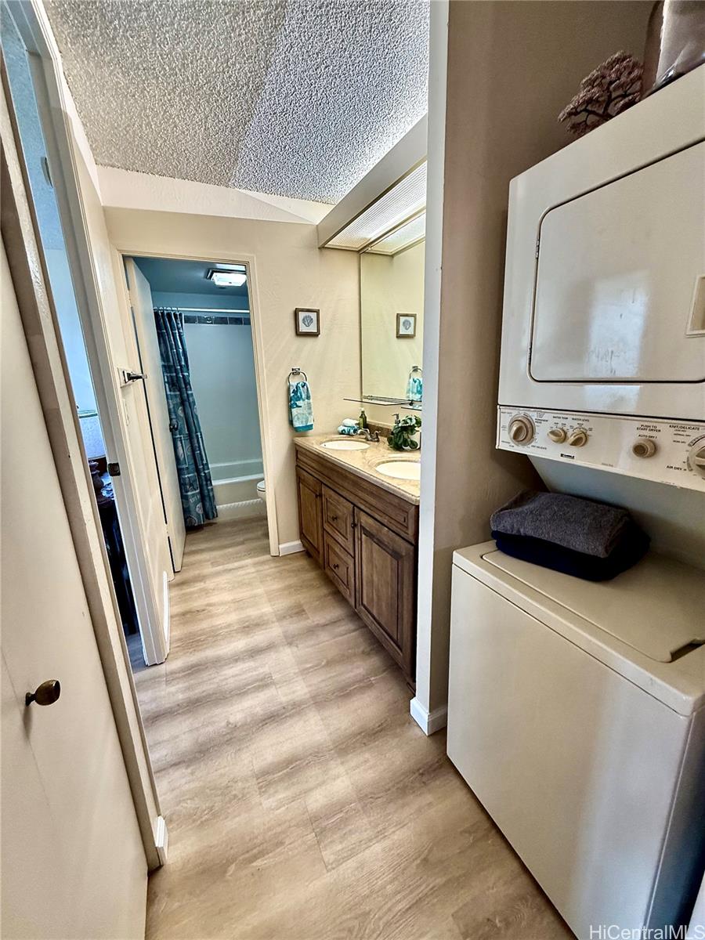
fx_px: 380
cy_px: 470
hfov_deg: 85.7
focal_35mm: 14
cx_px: 352
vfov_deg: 102.1
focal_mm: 2.22
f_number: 2.2
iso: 200
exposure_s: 1/120
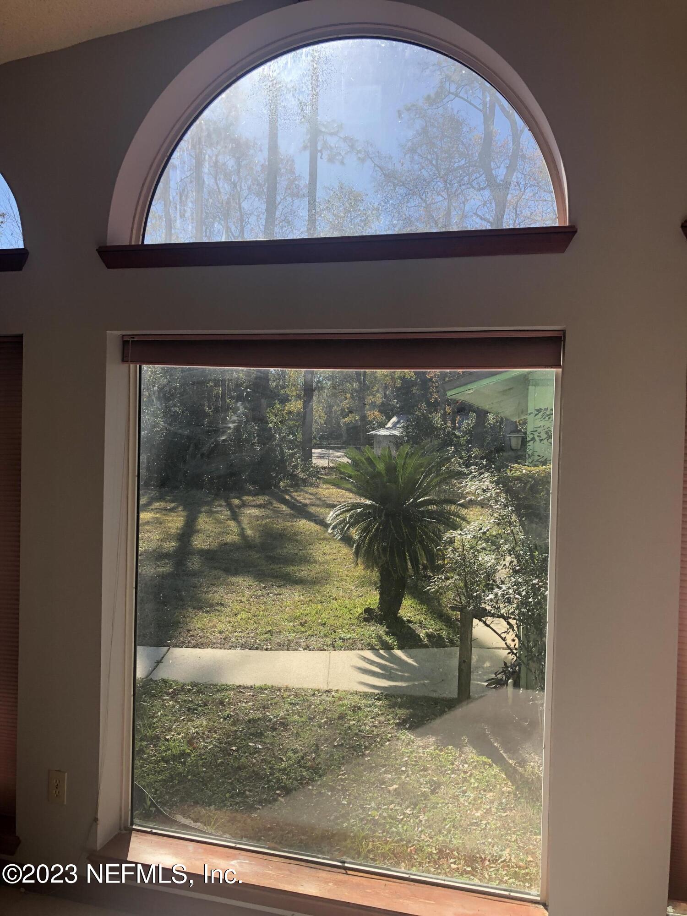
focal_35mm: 28
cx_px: 344
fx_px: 741
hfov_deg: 49.7
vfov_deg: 63.4
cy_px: 458
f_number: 1.8
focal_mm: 3.99
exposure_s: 1/960
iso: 20
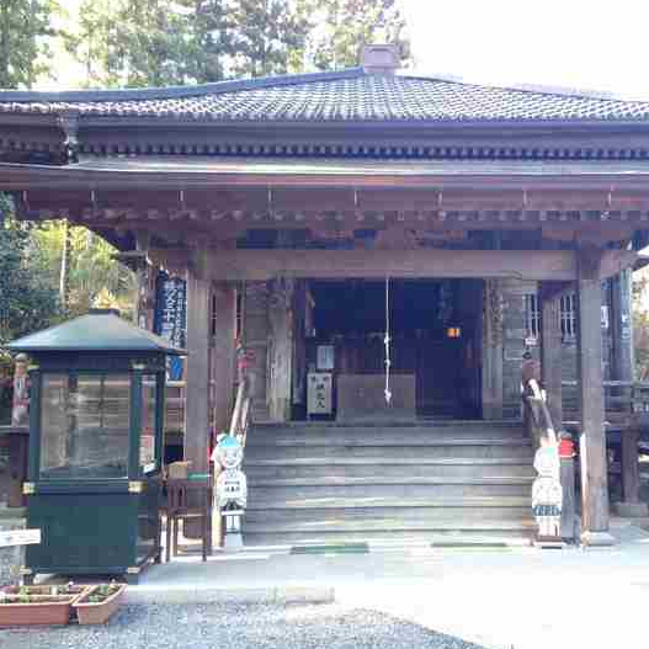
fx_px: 891
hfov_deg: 39.8
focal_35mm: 42
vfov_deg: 40.0
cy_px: 324
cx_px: 392
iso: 50
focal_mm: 4.28
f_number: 2.4
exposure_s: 1/30
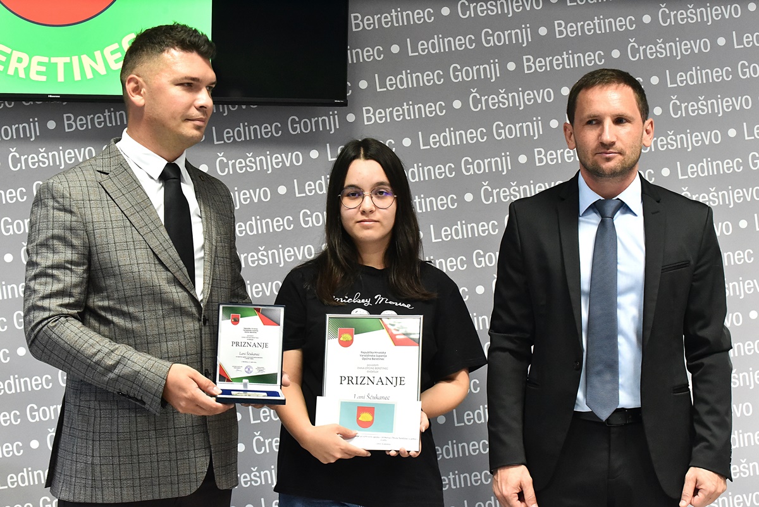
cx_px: 380
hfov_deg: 23.9
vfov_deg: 16.1
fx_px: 1793
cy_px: 254
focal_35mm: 85
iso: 5000
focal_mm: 85
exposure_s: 1/125
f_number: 6.3
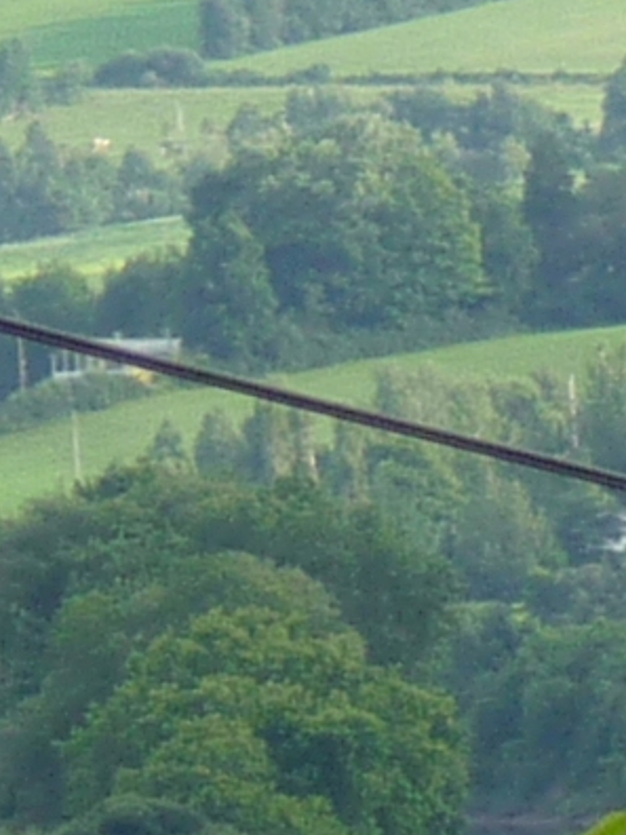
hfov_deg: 0.9
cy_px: 1862
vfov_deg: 1.1
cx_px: 1098
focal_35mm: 1747
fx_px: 42124
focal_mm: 36.4
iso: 100
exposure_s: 1/125
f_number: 4.8
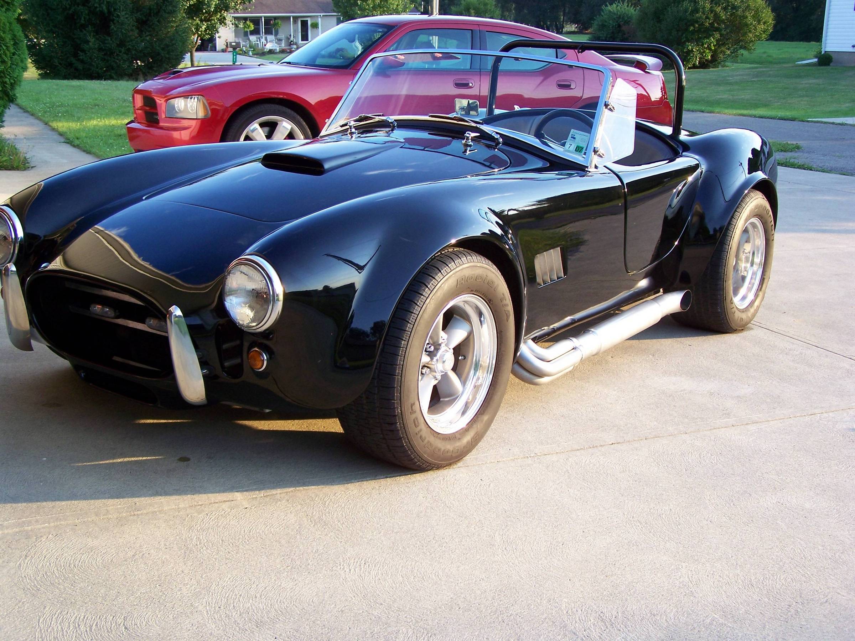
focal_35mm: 48
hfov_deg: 39.7
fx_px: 1186
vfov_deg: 30.3
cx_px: 428
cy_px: 320
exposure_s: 1/100
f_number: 3
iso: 64
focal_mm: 8
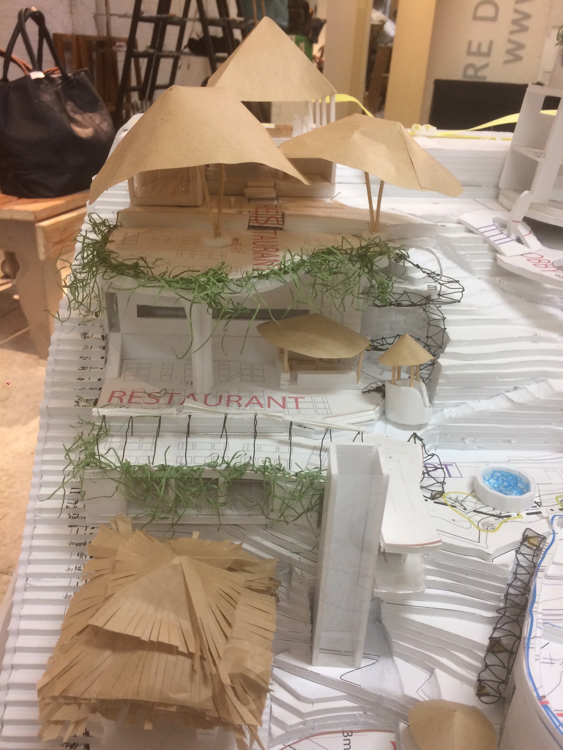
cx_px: 282
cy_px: 375
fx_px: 629
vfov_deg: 61.7
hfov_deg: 48.2
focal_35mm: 29
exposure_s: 1/33
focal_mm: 4.15
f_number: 2.2
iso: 125
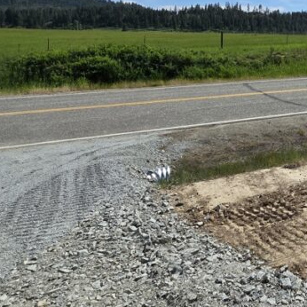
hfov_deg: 40.9
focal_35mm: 34
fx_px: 341
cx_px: 321
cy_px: 51
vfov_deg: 45.4
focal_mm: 2.2
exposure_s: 1/3809
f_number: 2.2
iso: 50
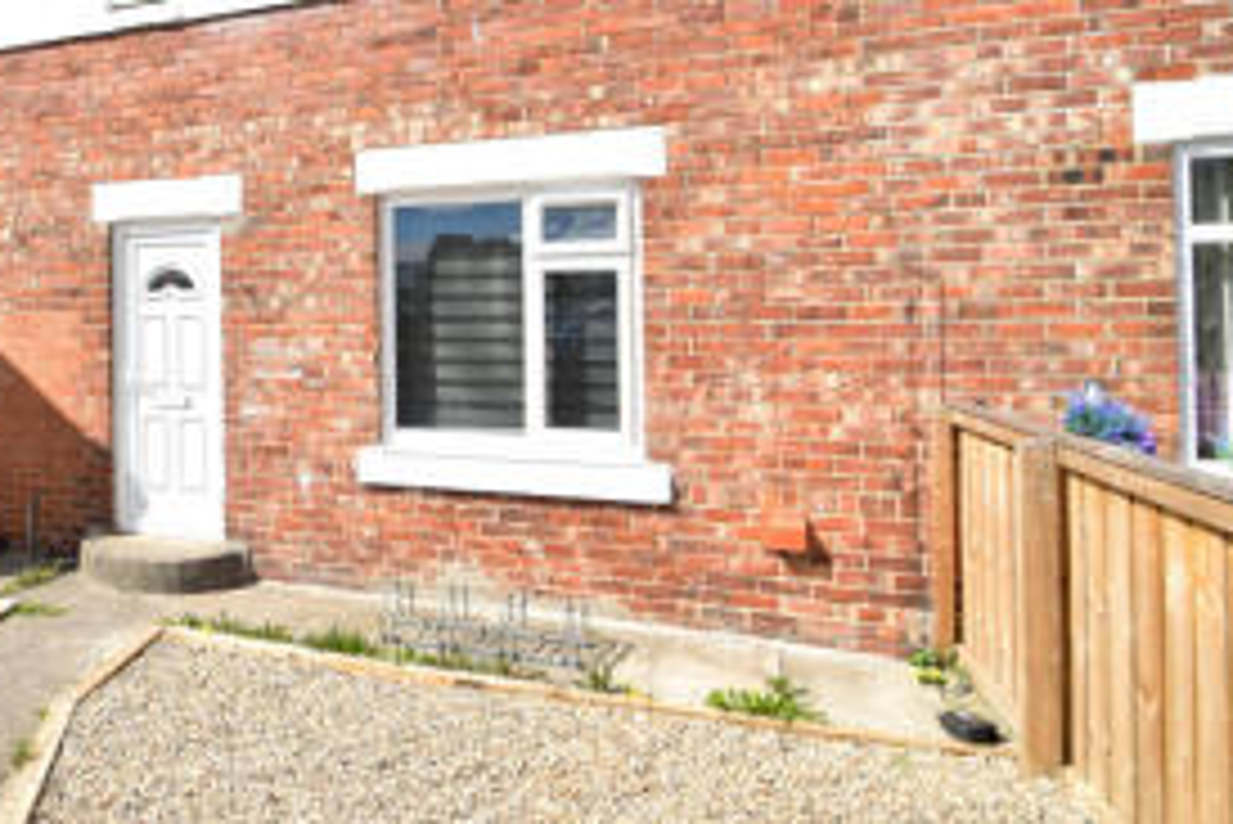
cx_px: 317
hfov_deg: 65.4
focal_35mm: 26
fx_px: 891
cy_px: 281
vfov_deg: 48.8
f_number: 9
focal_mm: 10
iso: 100
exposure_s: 1/320
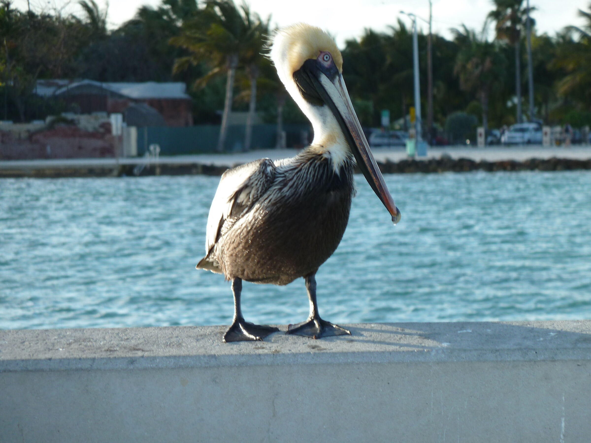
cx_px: 296
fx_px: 4746
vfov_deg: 5.3
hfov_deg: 7.1
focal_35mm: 278
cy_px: 222
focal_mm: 45.7
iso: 80
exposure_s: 1/160
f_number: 4.8
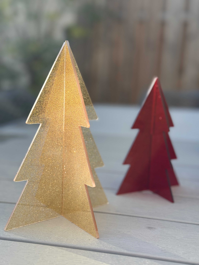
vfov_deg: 39.7
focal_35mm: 48
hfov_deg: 30.3
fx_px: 368
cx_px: 100
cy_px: 132
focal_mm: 6.76
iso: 64
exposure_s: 1/1011
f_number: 1.78
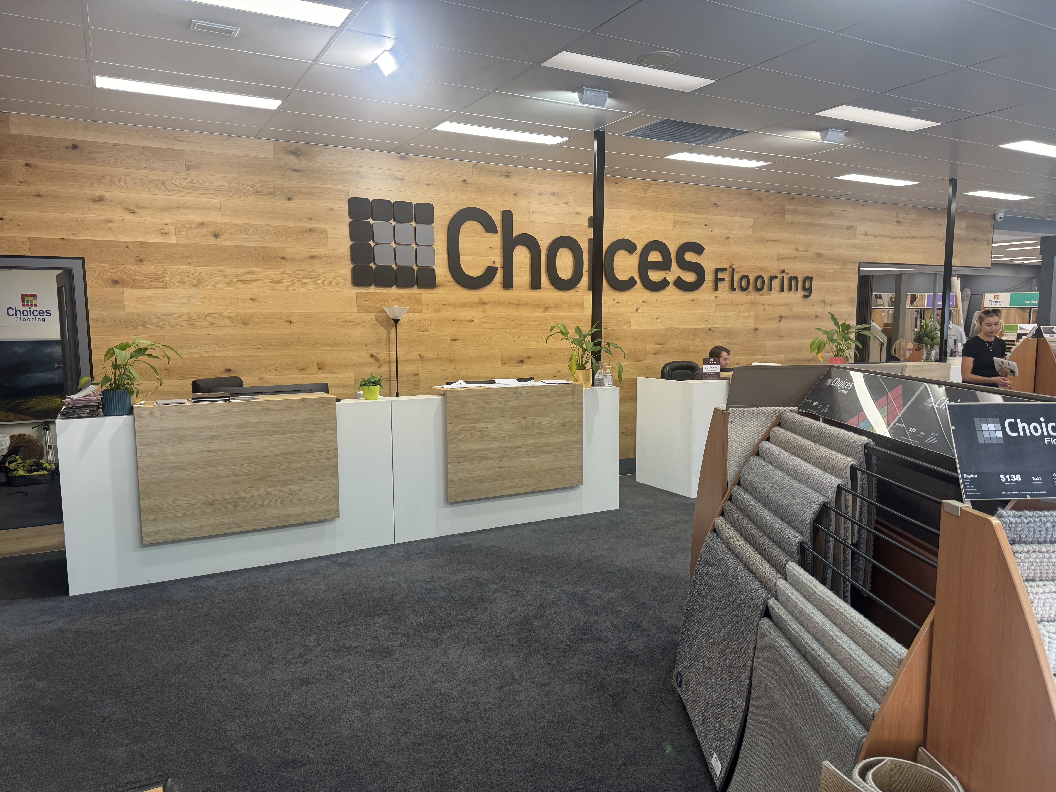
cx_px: 528
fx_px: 732
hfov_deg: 71.6
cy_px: 396
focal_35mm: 24
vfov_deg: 56.8
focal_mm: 6.76
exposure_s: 1/100
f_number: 1.78
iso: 100
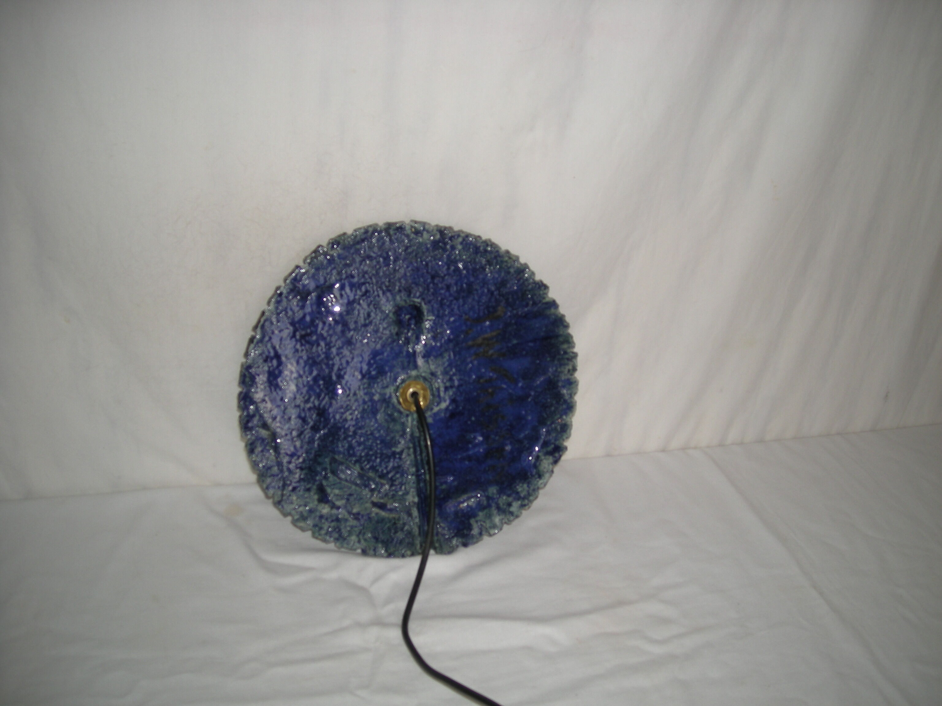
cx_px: 471
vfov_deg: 40.7
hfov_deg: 52.6
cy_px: 353
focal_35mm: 35
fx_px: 952
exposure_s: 1/56.5
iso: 50
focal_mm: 5.7
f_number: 2.8
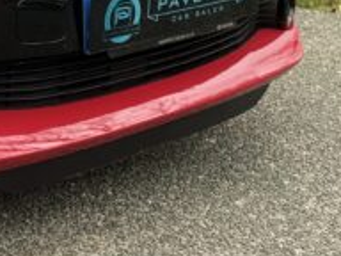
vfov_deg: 14.2
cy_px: -146
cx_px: -151
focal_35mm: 96
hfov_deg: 18.4
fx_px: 946
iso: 80
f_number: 1.78
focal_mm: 6.76
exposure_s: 1/1091
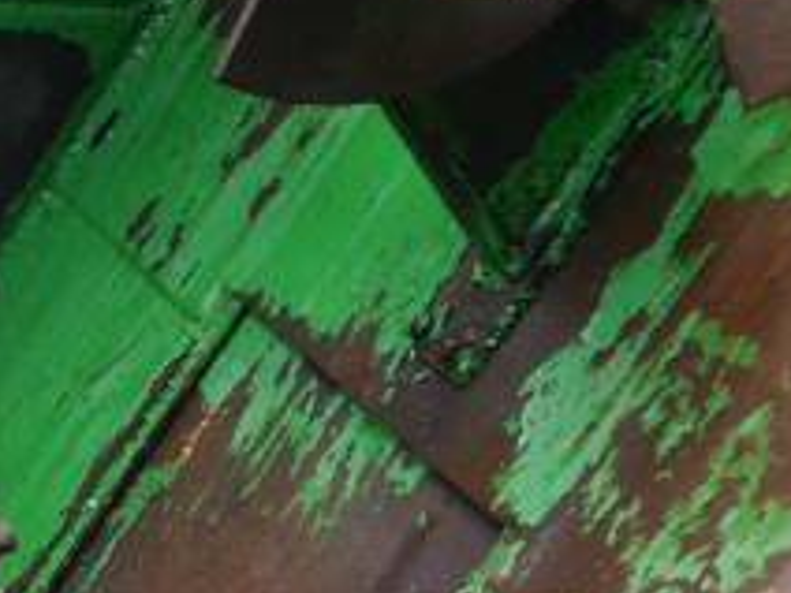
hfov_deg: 12.9
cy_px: 660
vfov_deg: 10.8
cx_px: -724
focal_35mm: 135
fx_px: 3085
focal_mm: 14
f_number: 4.5
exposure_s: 1/125
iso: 160
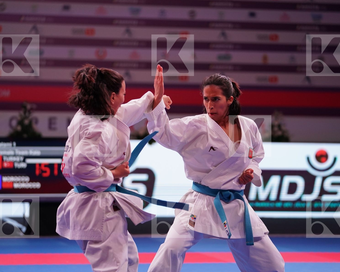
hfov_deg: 13.4
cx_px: 173
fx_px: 1449
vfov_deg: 10.7
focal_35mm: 144
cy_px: 136
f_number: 2.8
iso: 2000
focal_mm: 127
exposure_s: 1/500
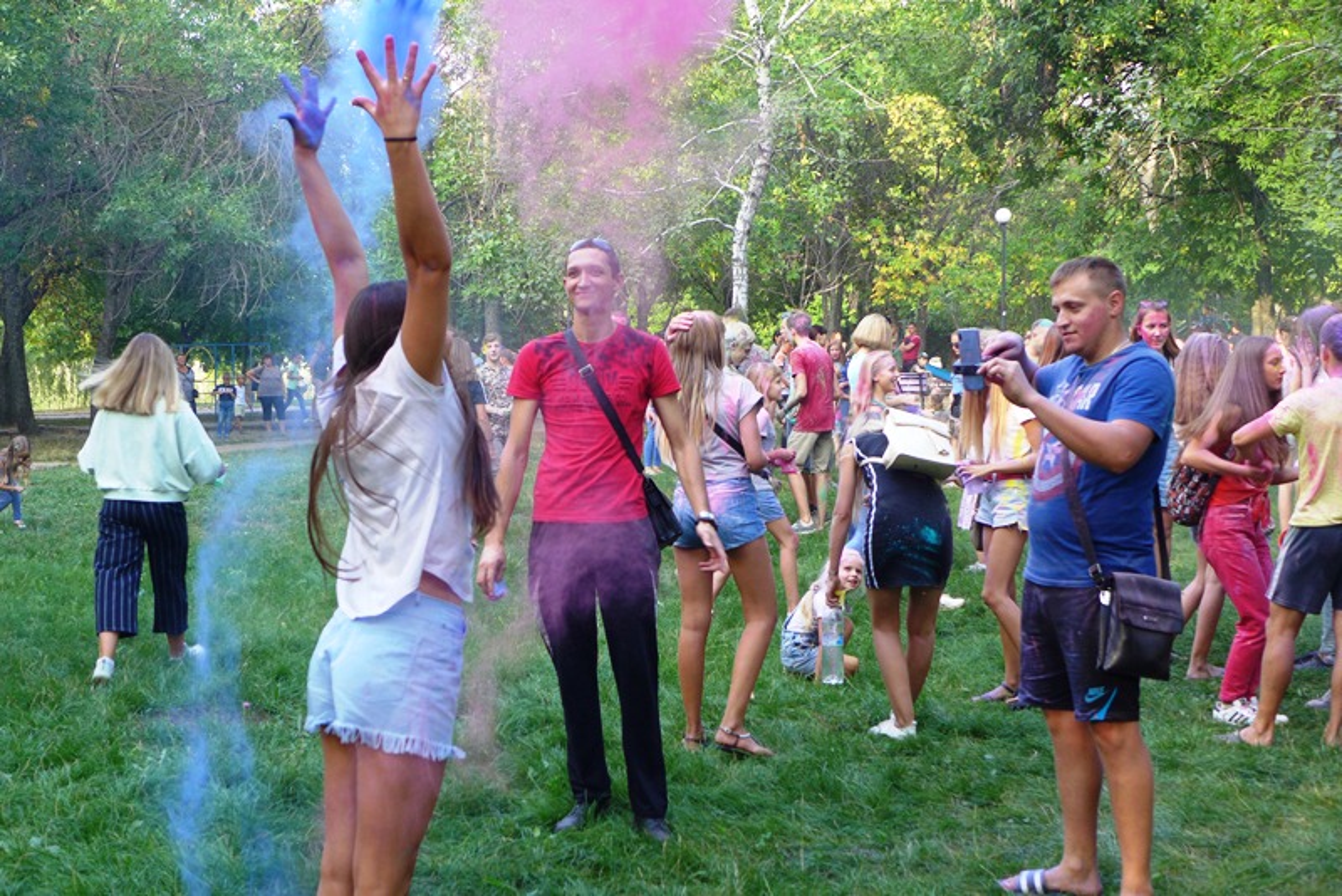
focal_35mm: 50
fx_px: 1864
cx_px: 671
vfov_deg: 27.0
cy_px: 448
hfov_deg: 39.6
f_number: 2.2
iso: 80
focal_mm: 9.8
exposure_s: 1/100
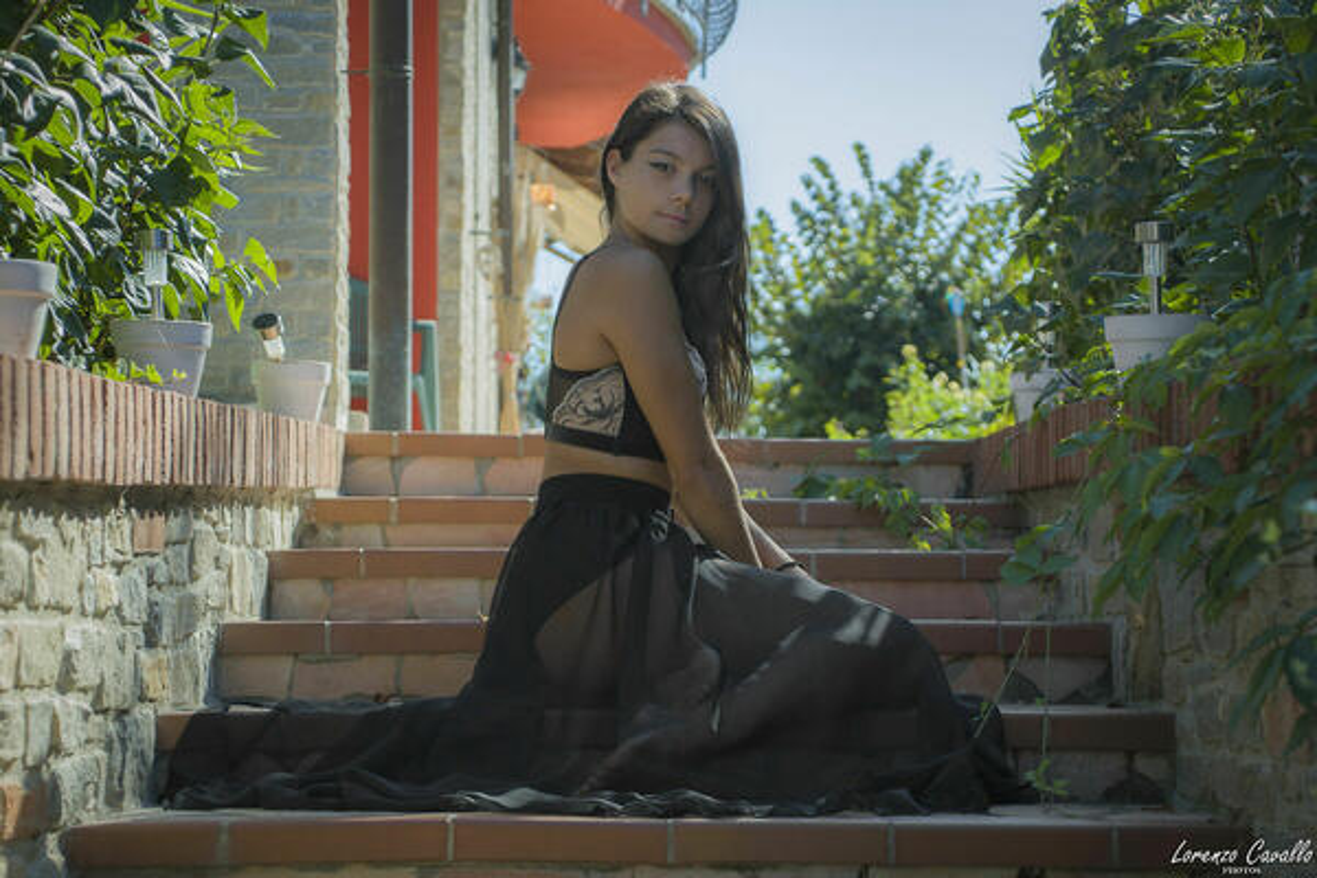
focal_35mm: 84
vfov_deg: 16.3
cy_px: 439
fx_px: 3073
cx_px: 658
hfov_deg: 24.2
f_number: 5
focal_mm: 56
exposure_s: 1/250
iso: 200
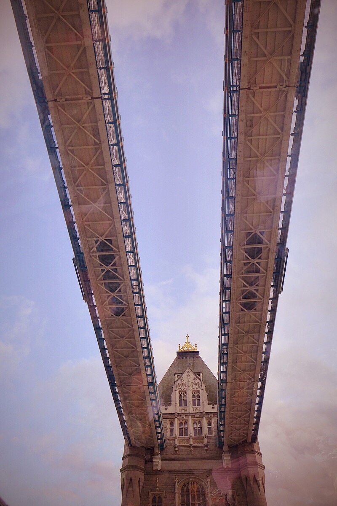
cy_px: 253
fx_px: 351
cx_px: 168
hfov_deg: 51.3
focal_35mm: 25
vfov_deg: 71.5
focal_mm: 4.7
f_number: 2.8
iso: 125
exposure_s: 1/160
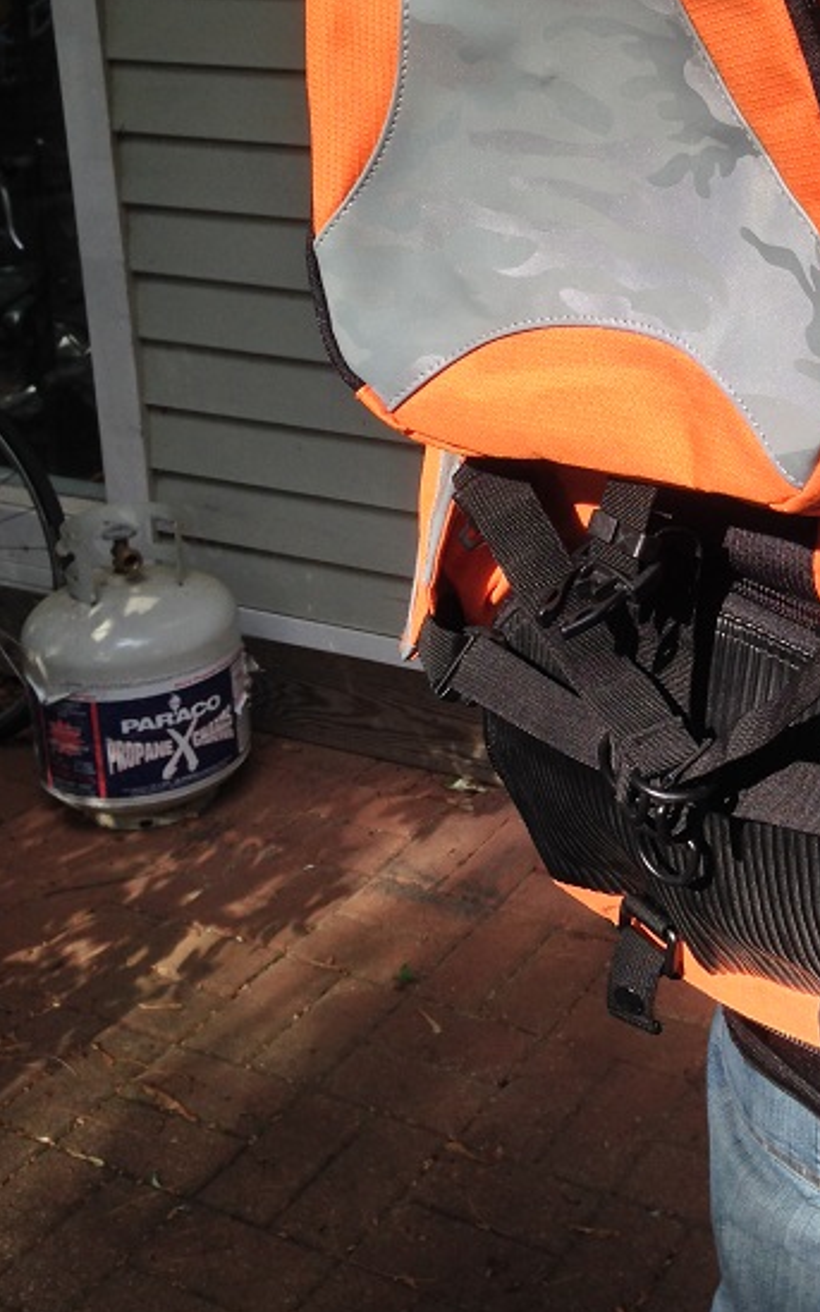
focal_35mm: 51
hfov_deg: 24.8
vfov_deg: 39.0
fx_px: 1824
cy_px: 406
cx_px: 693
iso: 50
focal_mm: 4.12
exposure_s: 1/246
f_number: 2.4
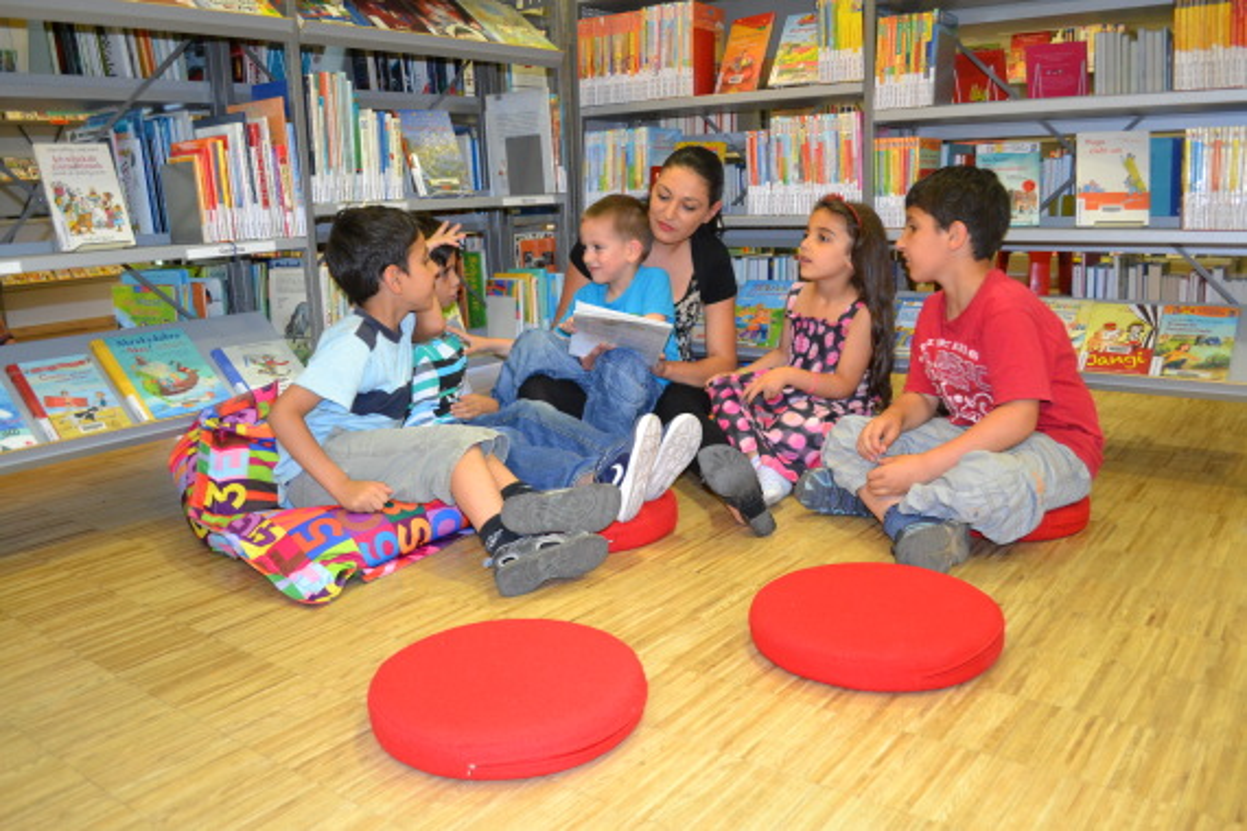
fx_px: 935
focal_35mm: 27
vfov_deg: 47.9
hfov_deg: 67.4
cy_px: 416
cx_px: 624
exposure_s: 1/60
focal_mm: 18
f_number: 3.5
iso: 1100
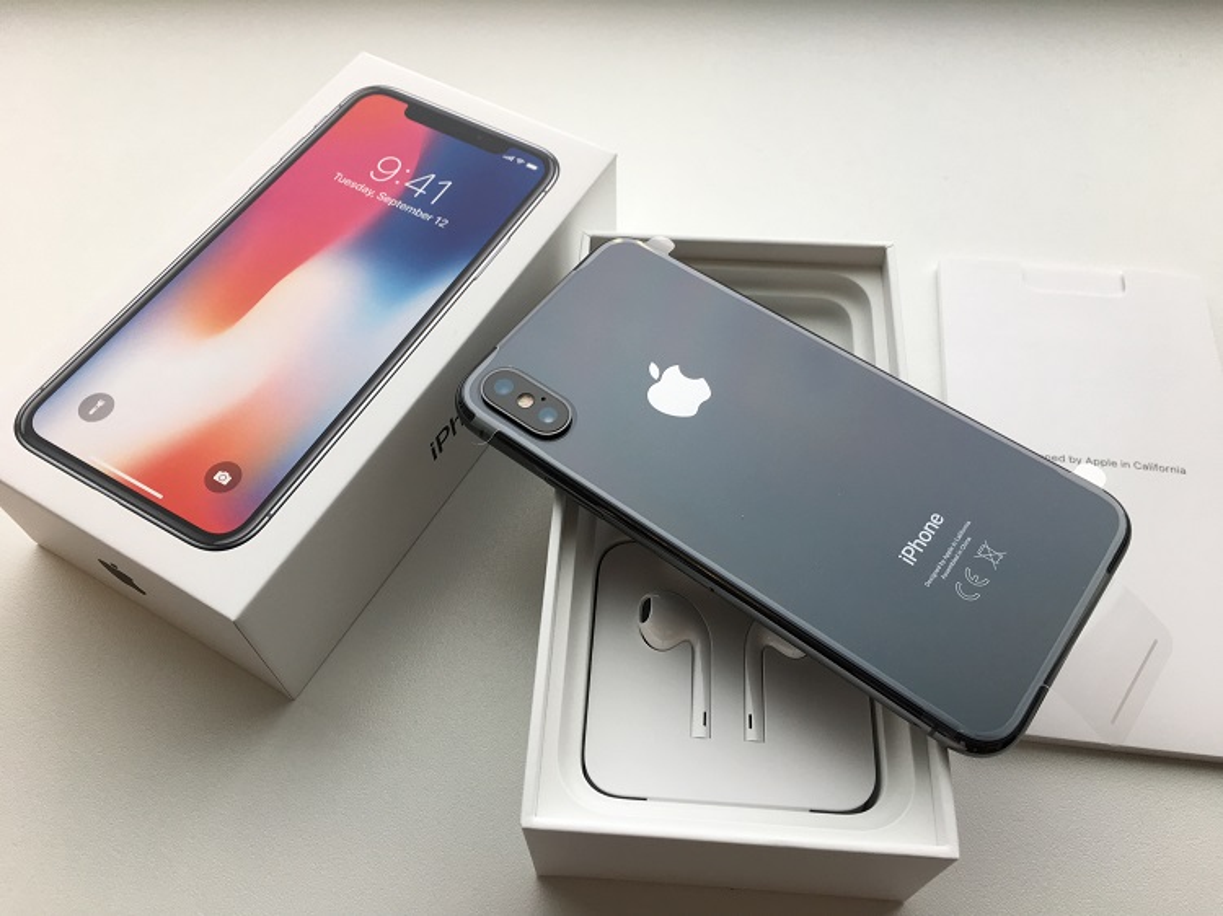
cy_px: 458
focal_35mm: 29
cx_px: 612
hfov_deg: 61.7
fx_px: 1024
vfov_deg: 48.2
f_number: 2.2
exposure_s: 1/100
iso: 32
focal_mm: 4.15
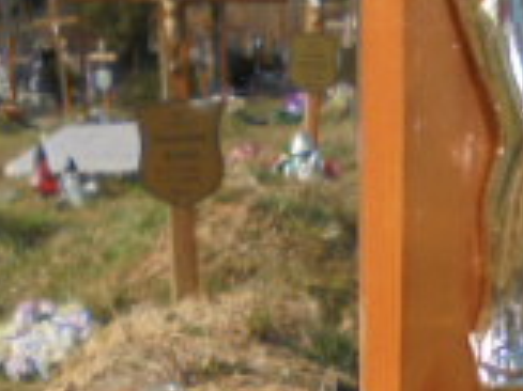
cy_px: 740
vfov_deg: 12.9
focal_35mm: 102
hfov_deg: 19.1
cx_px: 427
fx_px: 1540
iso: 100
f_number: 3.5
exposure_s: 1/800
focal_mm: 4.6
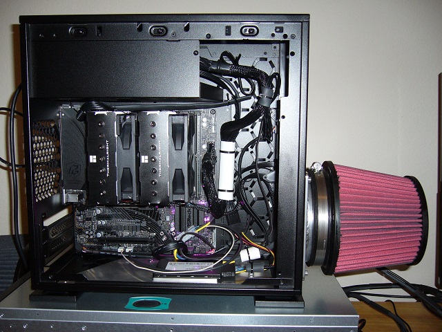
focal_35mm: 35
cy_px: 166
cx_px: 221
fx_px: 447
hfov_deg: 52.6
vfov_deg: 40.7
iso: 100
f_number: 2.8
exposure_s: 1/30
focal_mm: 5.8
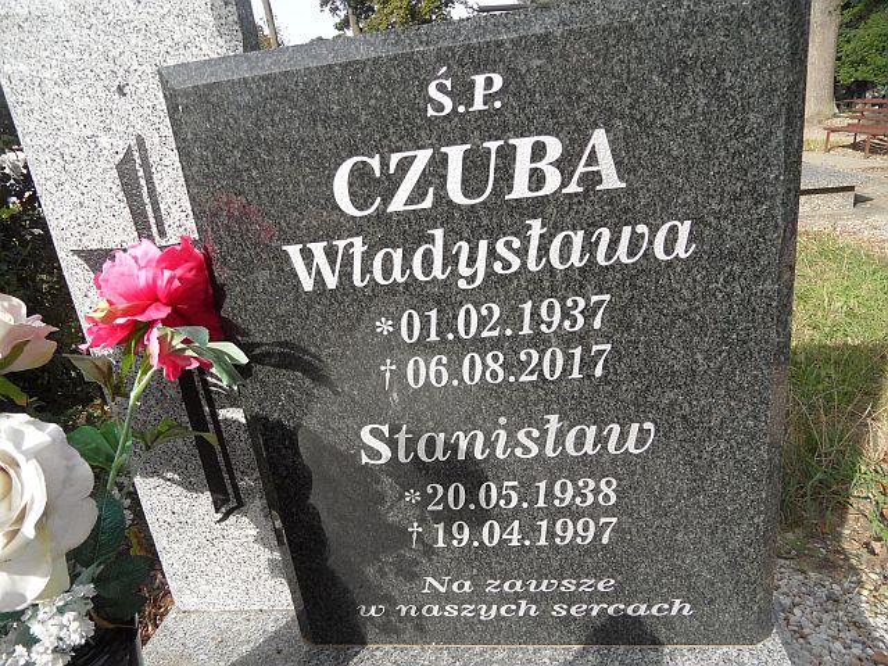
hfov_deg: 71.6
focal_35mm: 24
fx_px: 616
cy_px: 333
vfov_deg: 56.8
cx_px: 444
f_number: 3.2
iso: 80
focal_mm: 3.9
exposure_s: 1/500
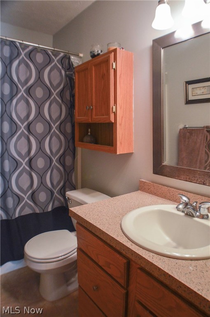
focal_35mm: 30
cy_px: 158
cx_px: 105
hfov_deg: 43.5
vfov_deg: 62.0
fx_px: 263
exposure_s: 1/60
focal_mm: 20
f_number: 3.5
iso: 720
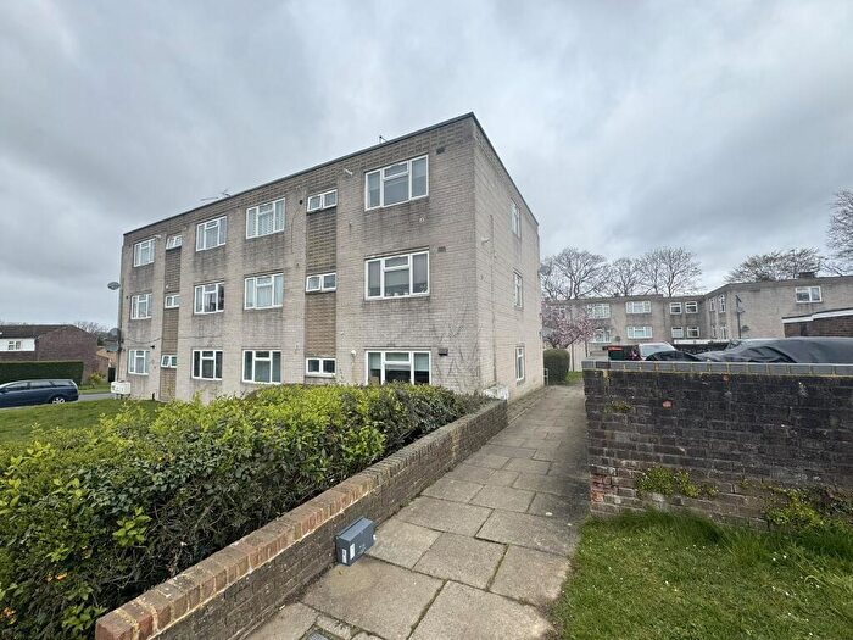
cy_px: 320
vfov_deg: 85.7
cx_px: 426
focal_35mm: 14
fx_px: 345
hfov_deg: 102.1
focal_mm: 2.22
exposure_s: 1/804
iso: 50
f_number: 2.2
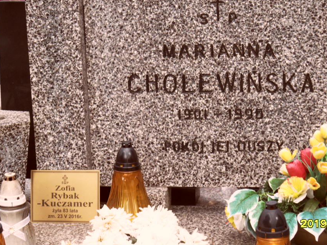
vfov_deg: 15.2
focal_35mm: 97
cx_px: 181
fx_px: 916
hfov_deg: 20.2
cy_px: 103
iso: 100
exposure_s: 1/60
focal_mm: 13.2
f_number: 4.2
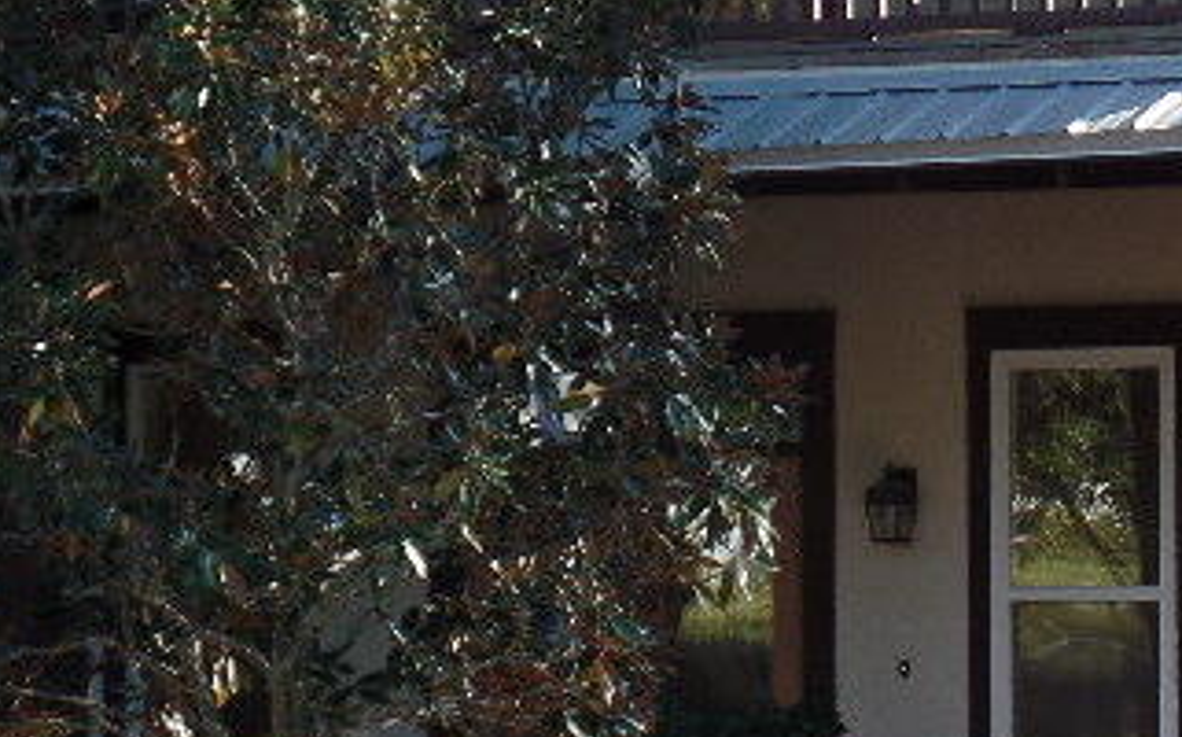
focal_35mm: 176
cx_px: 1215
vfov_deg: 7.4
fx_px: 5665
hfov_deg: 11.8
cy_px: 144
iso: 80
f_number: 3.4
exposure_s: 1/250
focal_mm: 9.2
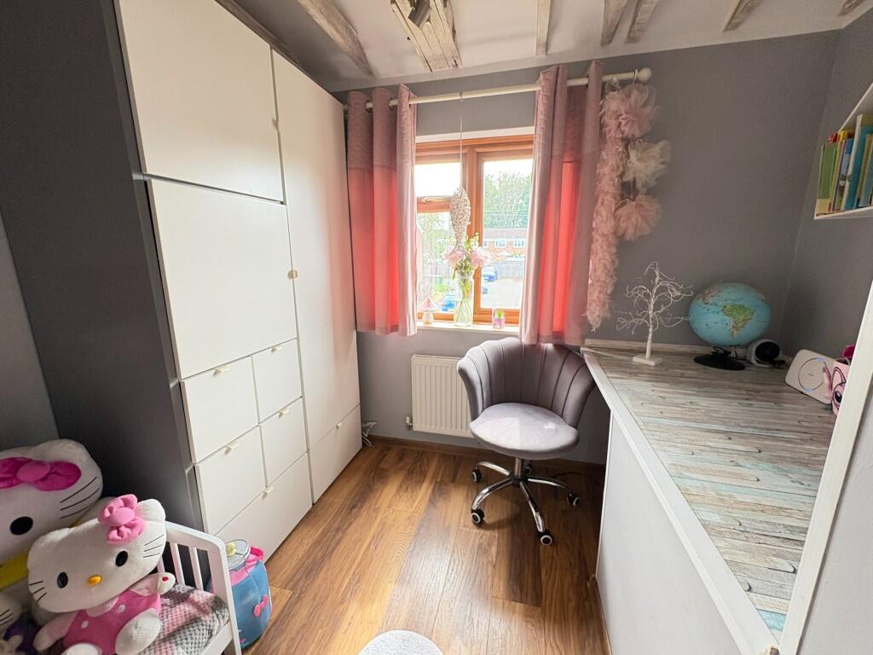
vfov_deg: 85.7
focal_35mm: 14
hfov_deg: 102.1
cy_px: 328
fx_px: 353
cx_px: 436
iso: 320
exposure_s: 1/60
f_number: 2.2
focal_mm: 2.22
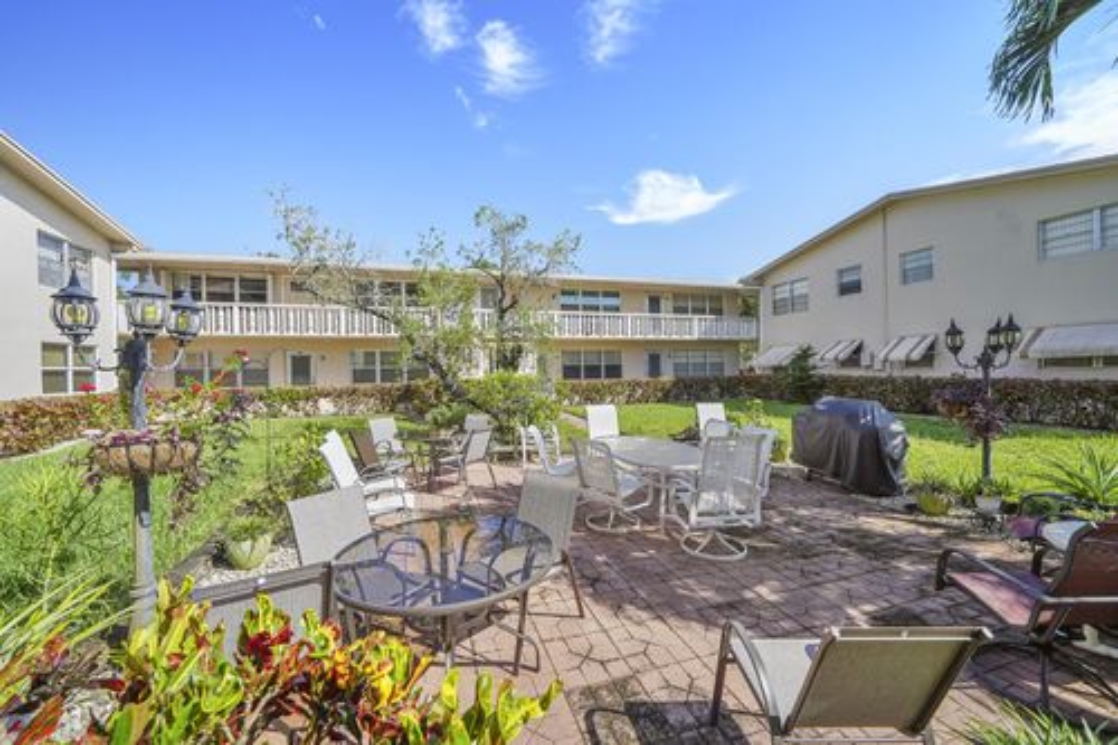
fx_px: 404
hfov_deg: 108.3
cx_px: 559
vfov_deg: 85.4
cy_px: 372
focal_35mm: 13
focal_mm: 13
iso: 400
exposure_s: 1/640
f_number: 8
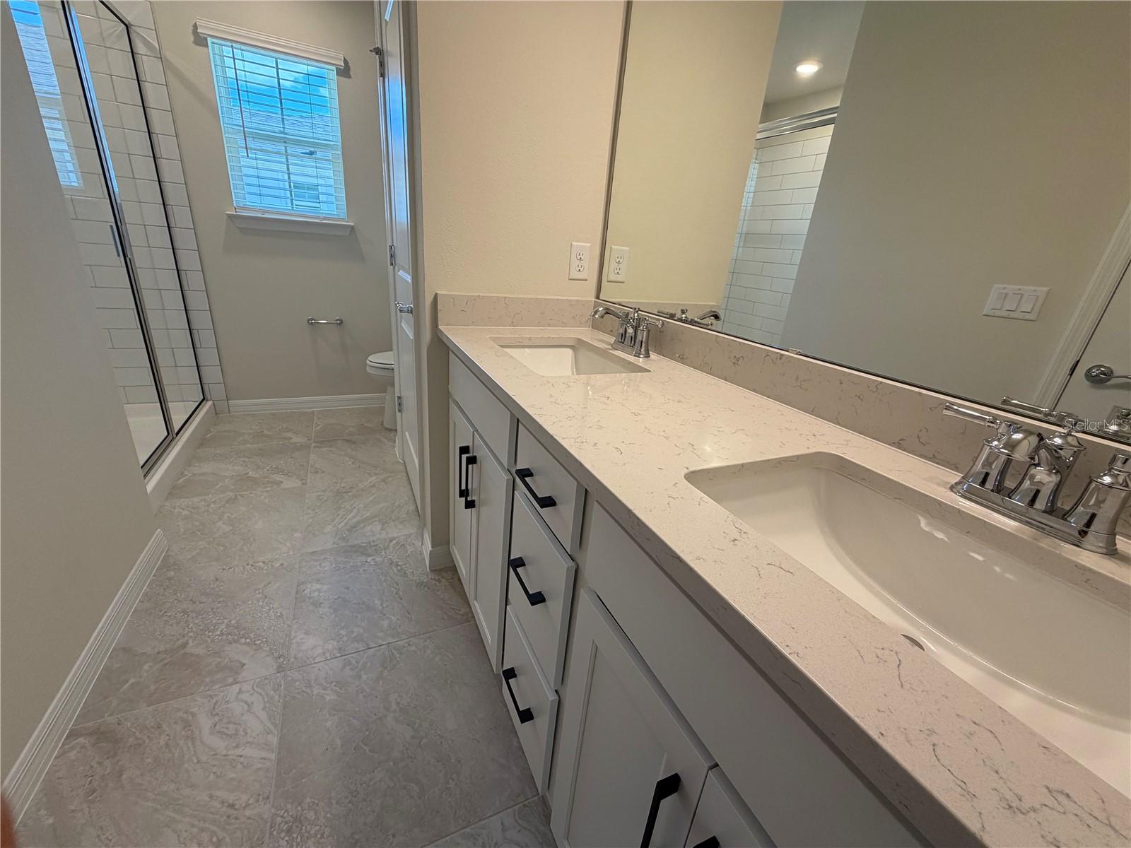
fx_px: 457
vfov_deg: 85.7
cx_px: 566
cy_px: 424
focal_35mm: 14
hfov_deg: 102.1
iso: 100
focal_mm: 2.22
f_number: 2.2
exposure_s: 1/120
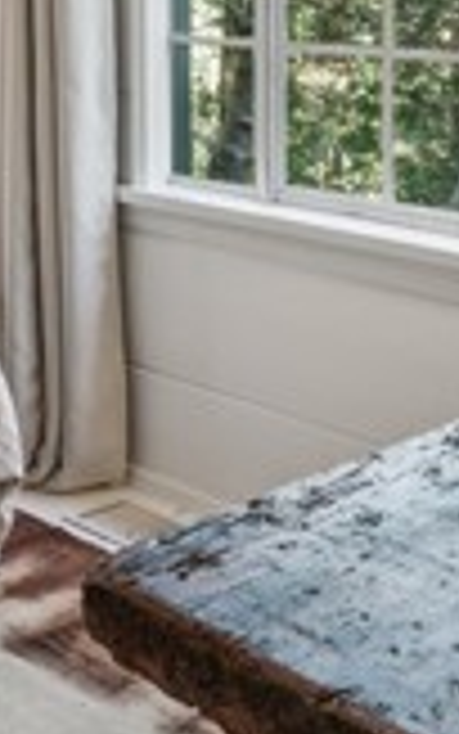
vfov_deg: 28.5
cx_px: -387
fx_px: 1312
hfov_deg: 16.4
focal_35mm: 66
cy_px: -63
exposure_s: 1/1.25
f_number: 13
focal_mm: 16.4
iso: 100
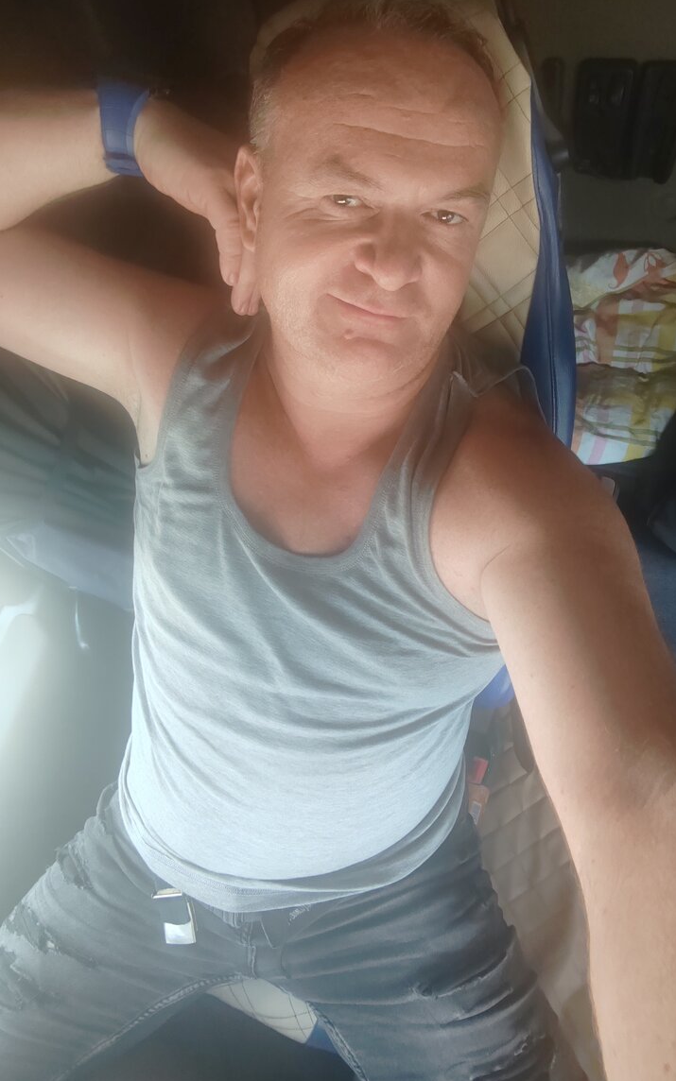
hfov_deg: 59.6
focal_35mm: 20
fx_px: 590
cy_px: 518
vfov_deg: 85.0
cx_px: 364
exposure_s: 1/100
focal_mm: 2.66
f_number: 2.4
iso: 640
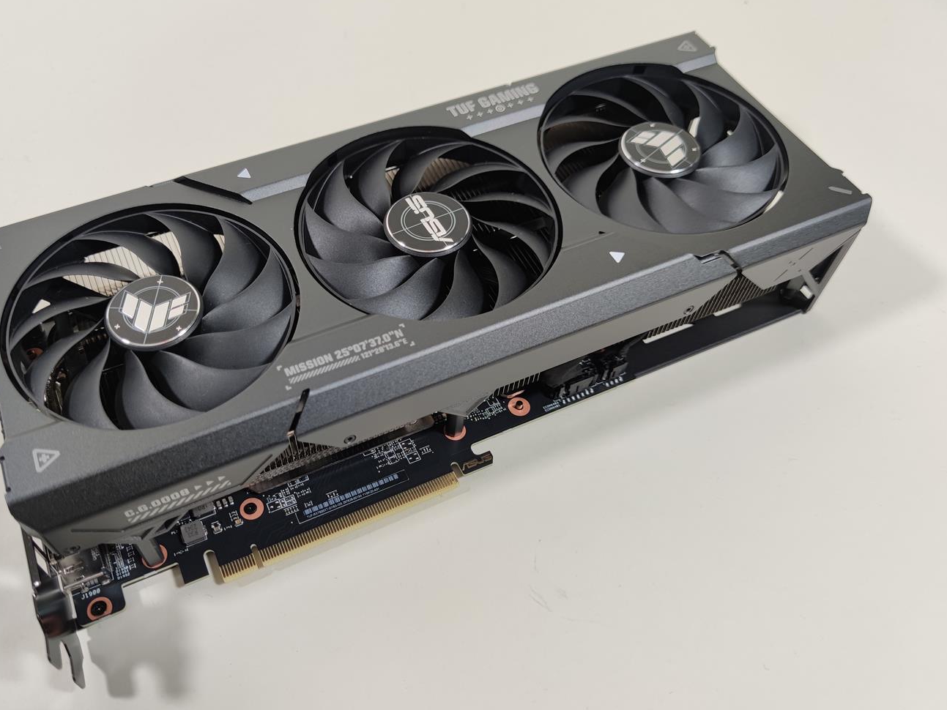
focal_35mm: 29
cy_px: 368
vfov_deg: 48.2
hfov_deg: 61.4
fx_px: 793
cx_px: 412
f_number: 1.85
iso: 82
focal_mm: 6.78
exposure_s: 1/100
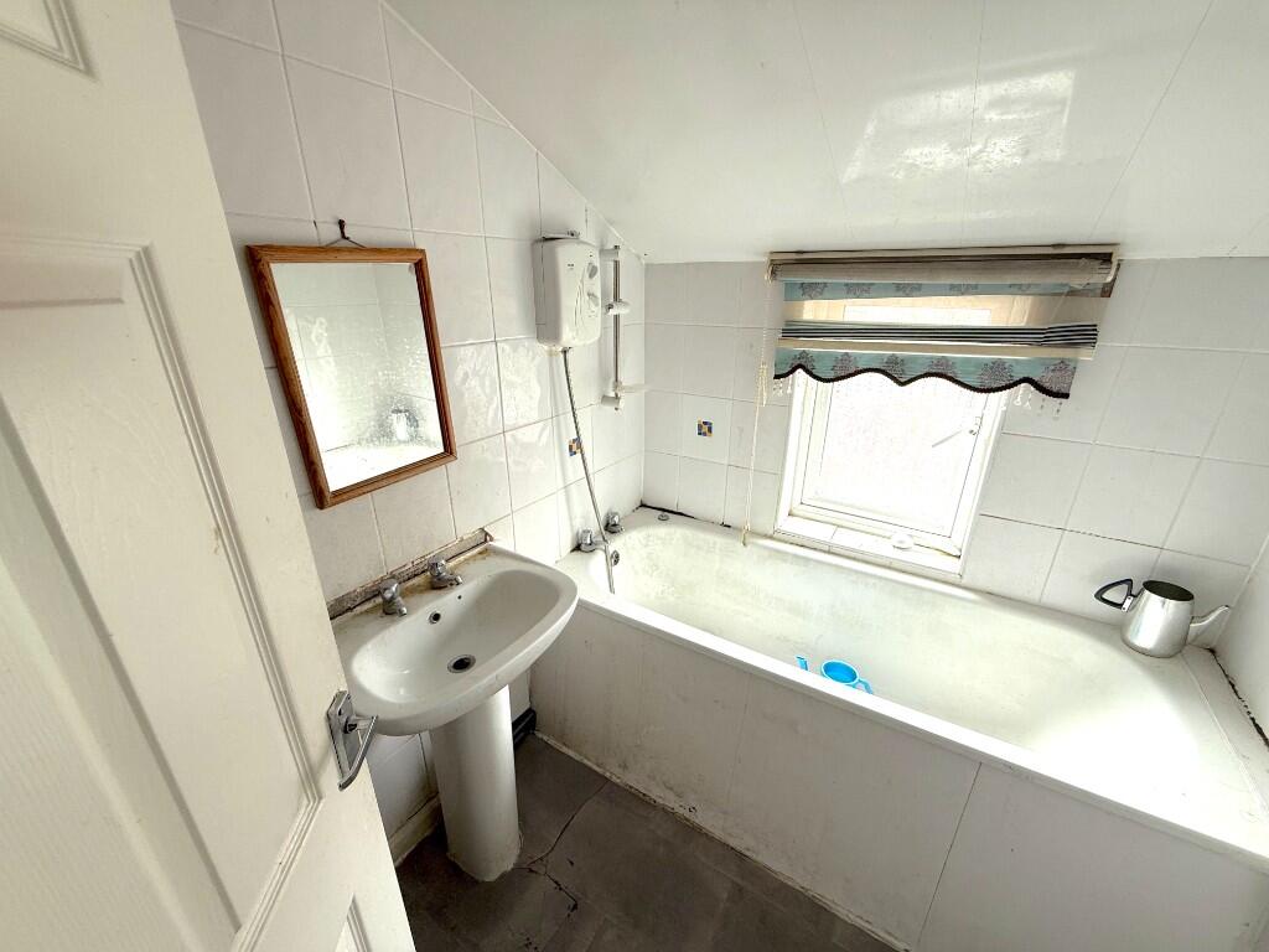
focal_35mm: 14
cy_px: 476
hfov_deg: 102.1
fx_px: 513
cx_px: 634
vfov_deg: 85.7
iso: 64
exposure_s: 1/99
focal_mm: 2.22
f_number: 2.2
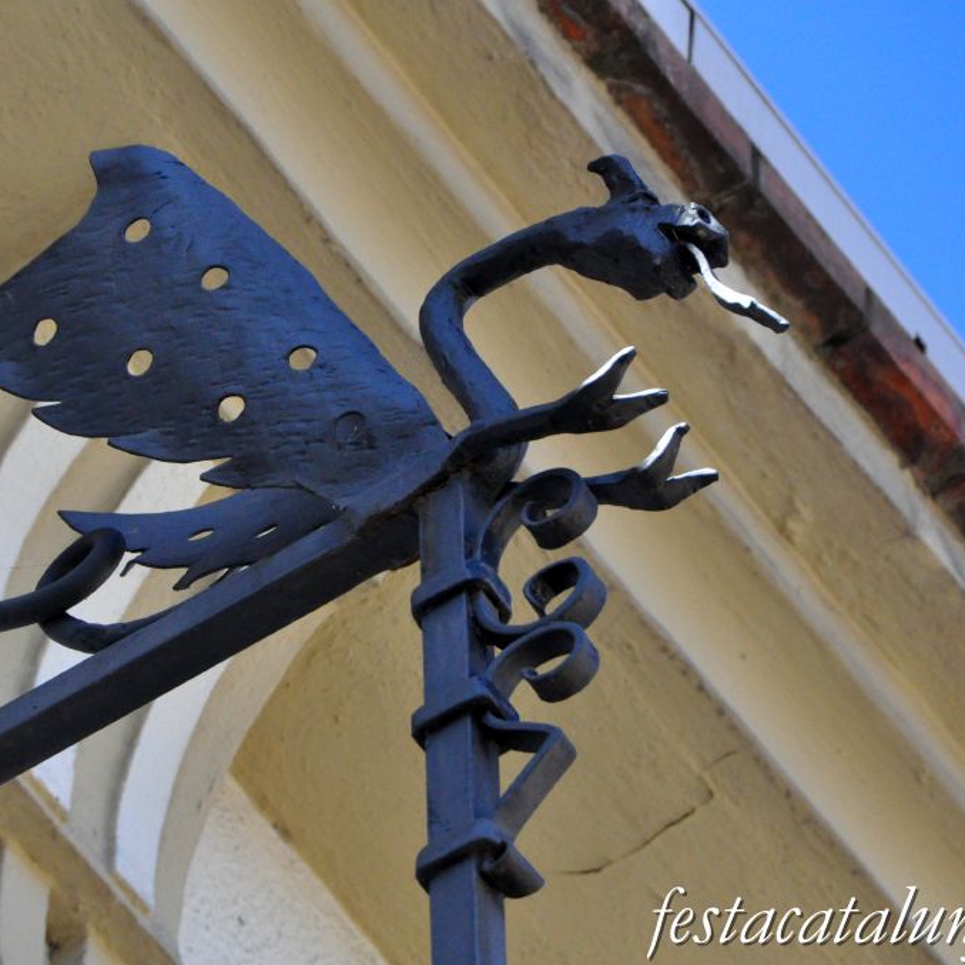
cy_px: 483
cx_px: 325
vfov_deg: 4.6
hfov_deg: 4.6
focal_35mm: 385
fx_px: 12143
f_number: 9
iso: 2000
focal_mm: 200
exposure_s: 1/1250
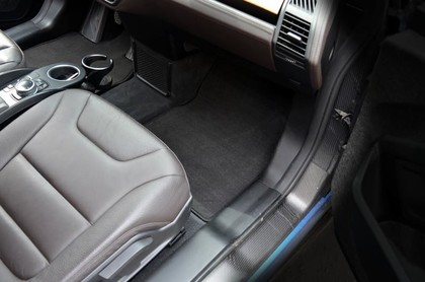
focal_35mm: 34
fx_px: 406
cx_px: 212
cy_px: 141
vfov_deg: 38.2
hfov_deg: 55.2
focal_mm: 23
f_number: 5
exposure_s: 1/100
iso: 400
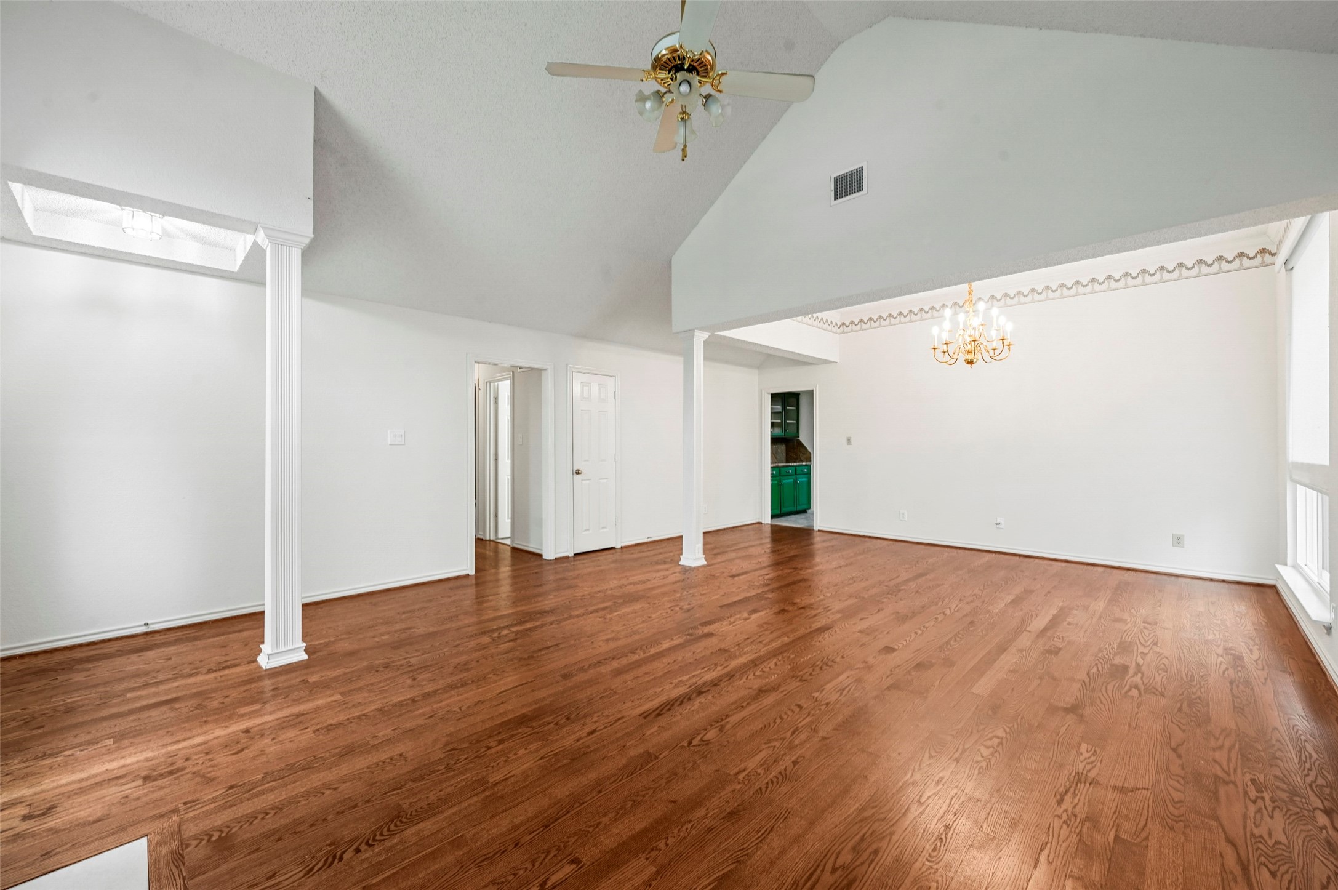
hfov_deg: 104.3
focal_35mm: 14
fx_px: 520
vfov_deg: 81.1
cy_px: 445
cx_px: 669
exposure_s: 1/3
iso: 640
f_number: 9
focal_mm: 14
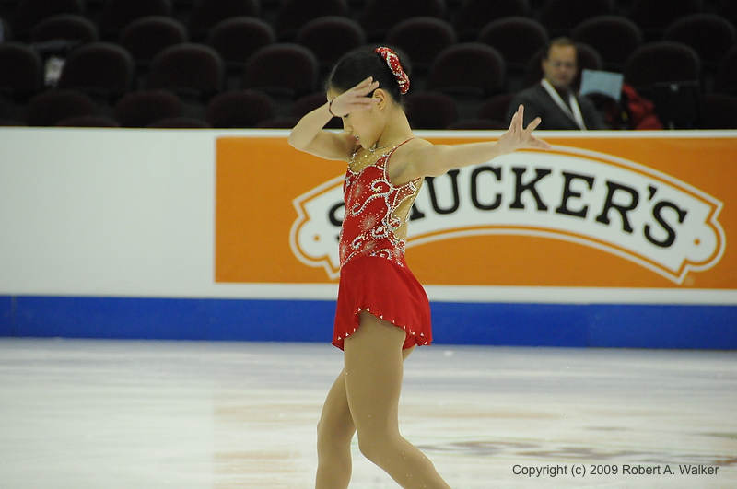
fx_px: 6133
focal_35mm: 300
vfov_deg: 4.6
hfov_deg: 6.9
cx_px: 368
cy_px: 244
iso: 3200
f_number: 5.6
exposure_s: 1/800
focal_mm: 200
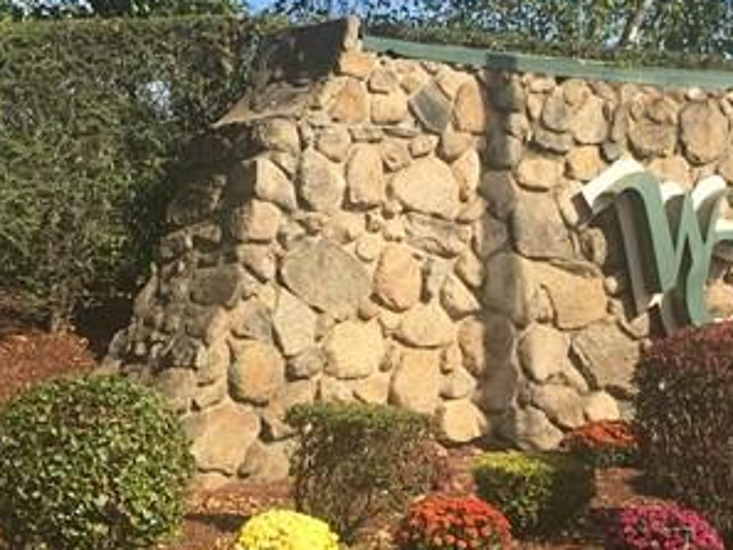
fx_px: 2118
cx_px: 328
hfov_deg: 19.6
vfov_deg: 14.7
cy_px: 437
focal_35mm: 100
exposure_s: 1/1166
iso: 25
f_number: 2.2
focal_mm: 4.15
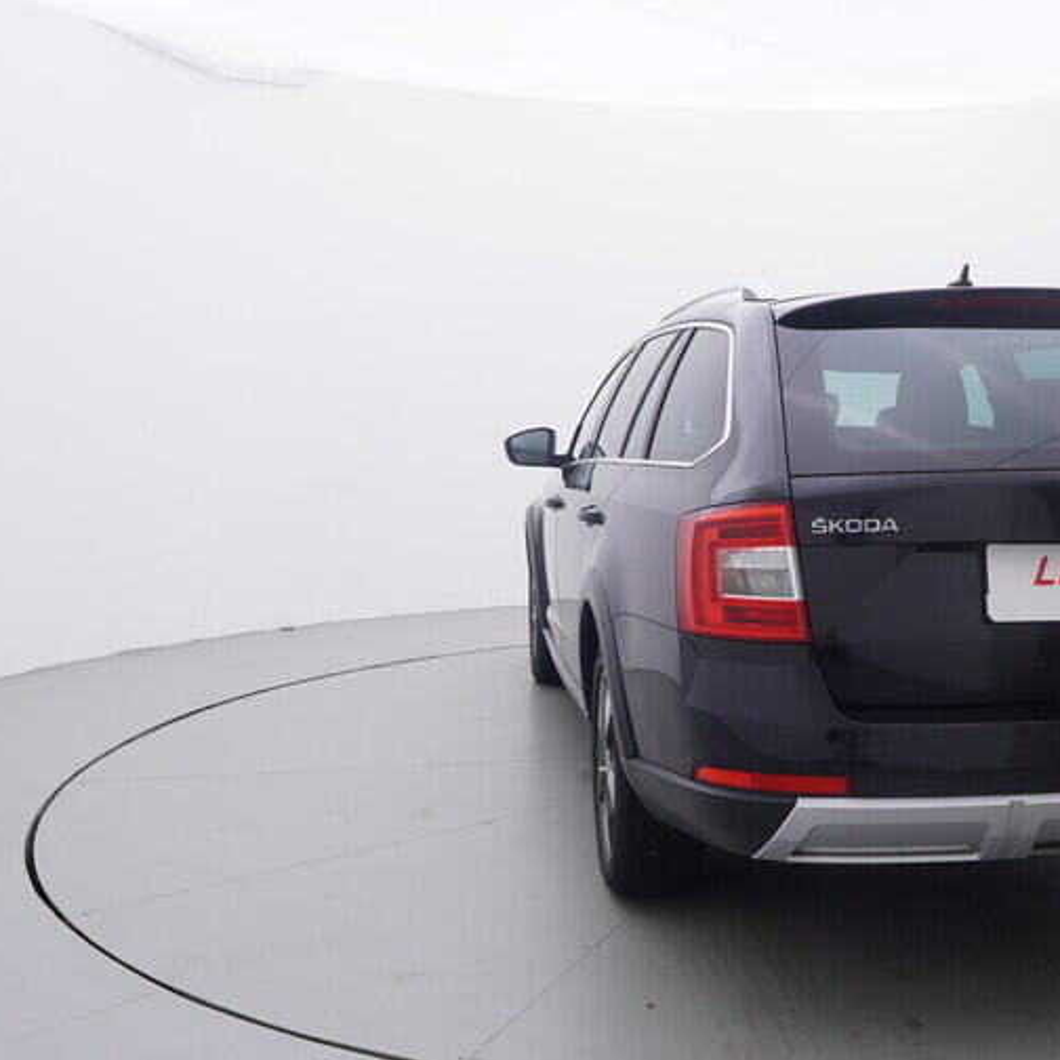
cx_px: 728
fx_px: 1346
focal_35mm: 39
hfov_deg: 42.3
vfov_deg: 42.9
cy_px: 568
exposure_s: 1/80
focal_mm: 15
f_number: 5
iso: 200
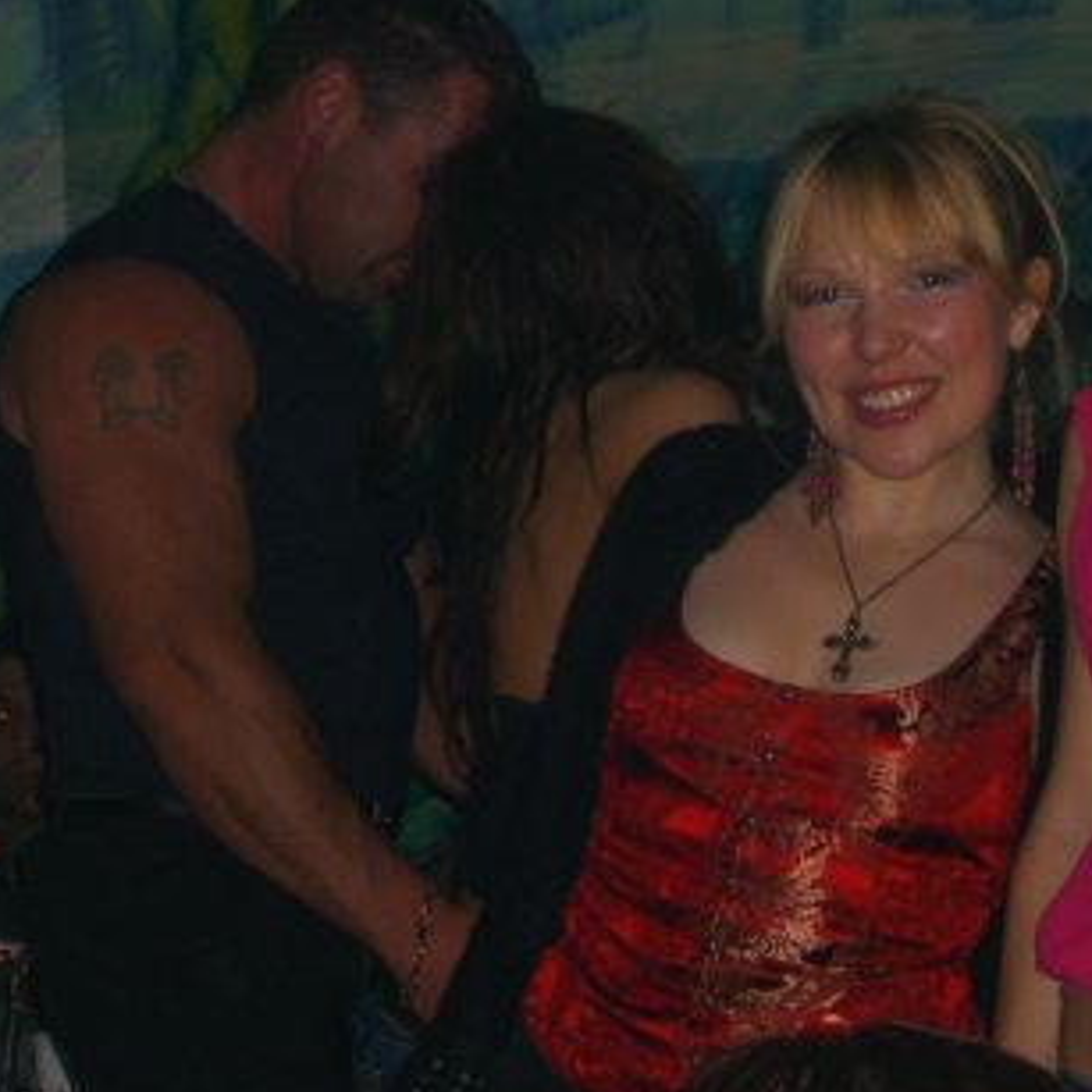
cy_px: 480
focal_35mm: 138
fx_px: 4925
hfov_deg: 12.6
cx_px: 651
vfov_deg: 12.6
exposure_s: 1/60
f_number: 4.4
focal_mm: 16.6
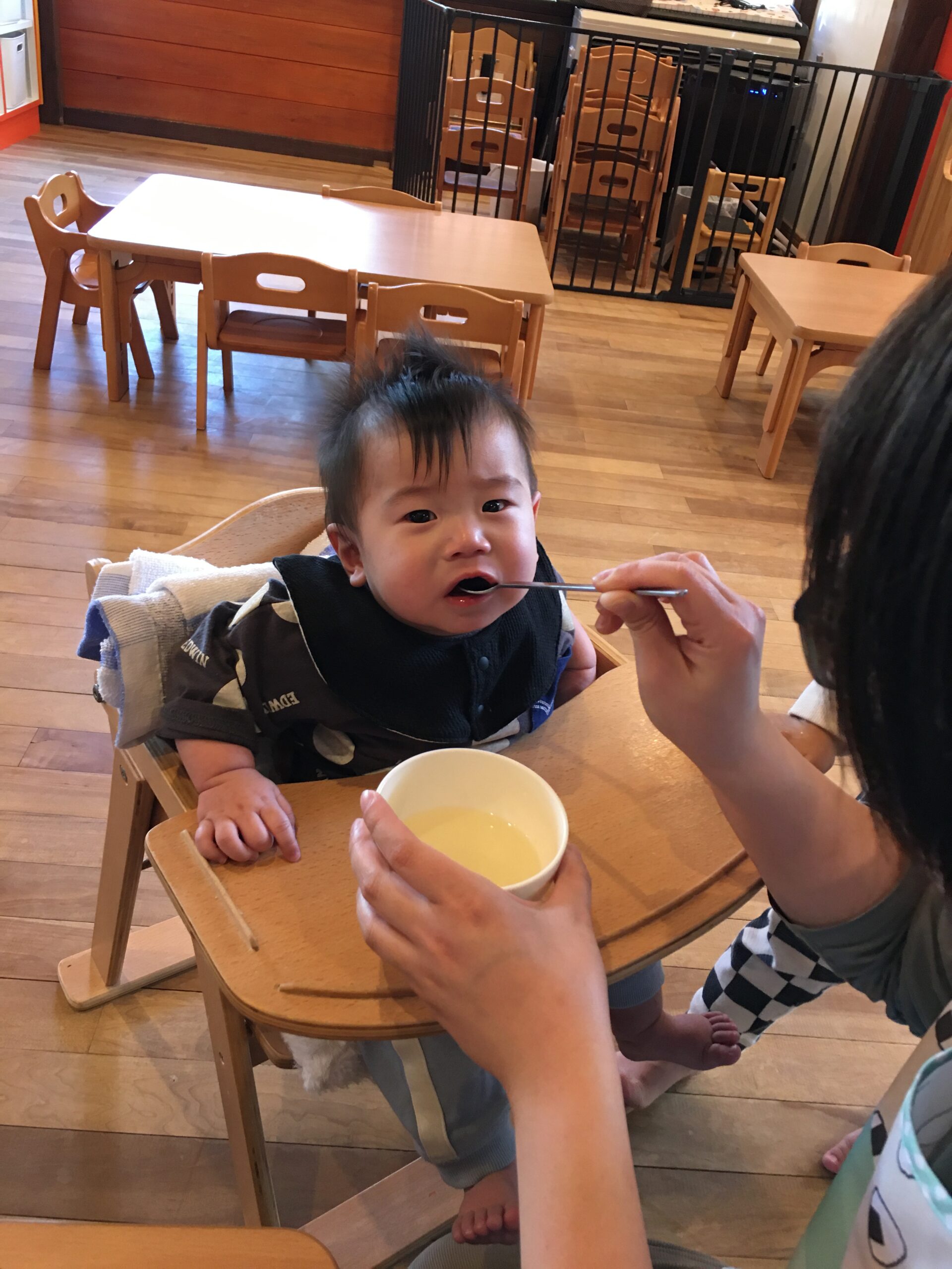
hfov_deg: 48.2
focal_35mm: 29
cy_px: 634
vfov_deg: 61.7
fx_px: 1063
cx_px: 476
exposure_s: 1/15
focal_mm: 4.15
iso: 80
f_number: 2.2
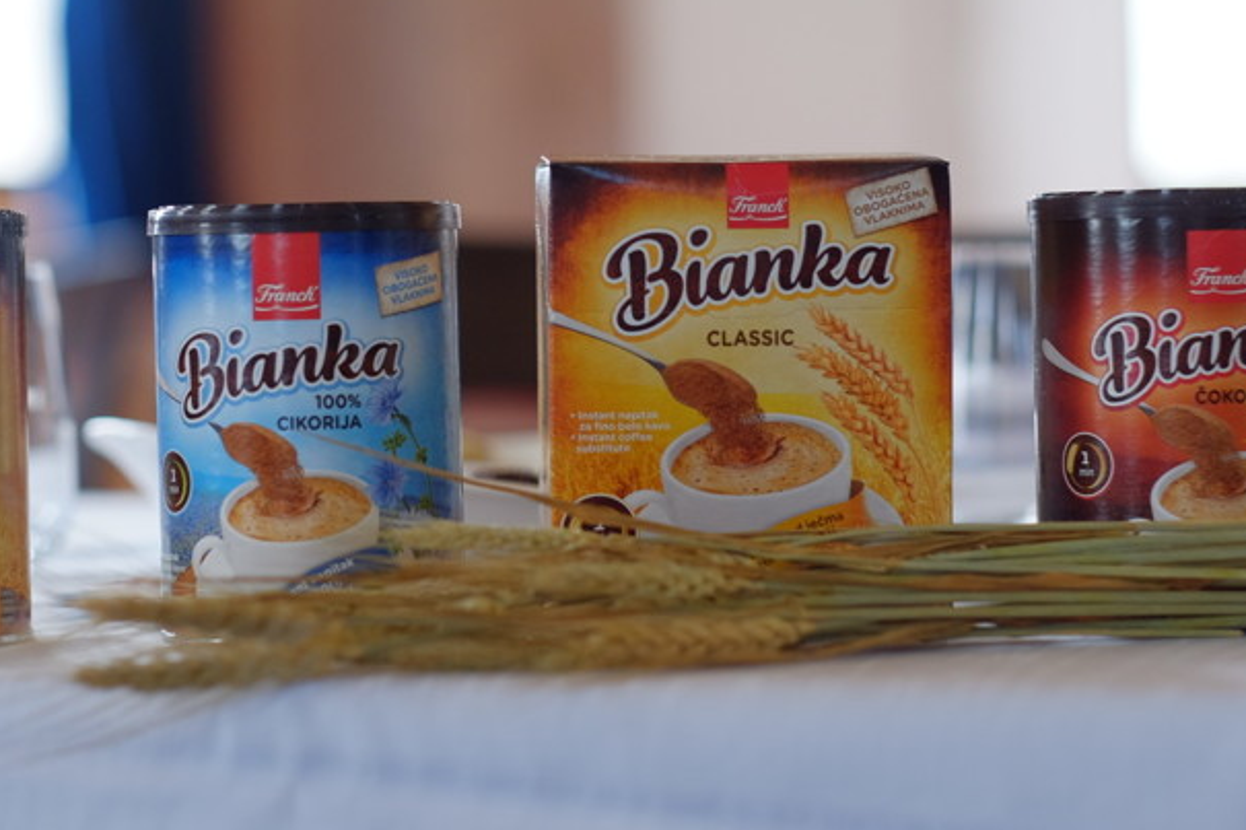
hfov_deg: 16.4
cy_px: 293
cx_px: 589
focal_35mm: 125
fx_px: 4325
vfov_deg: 11.0
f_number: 2
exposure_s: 1/350
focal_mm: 56
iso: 400
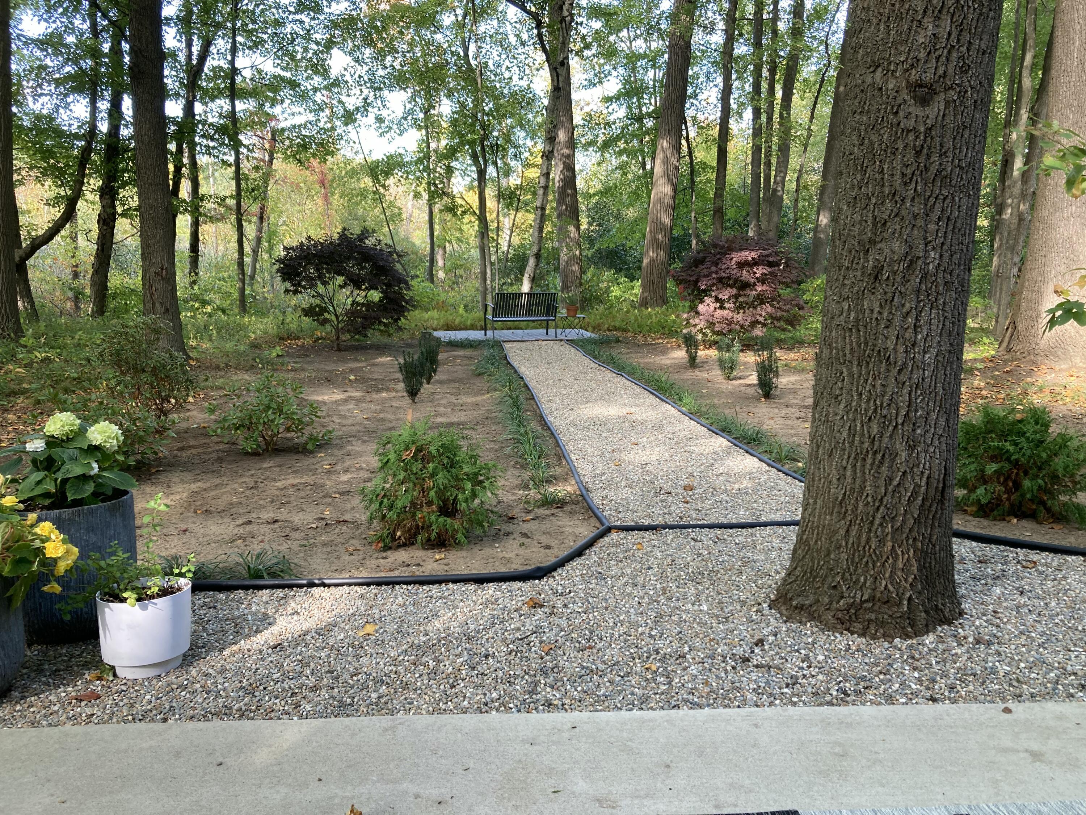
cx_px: 543
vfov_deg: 49.7
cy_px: 408
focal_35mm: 28
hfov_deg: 63.4
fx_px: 878
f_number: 1.8
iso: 50
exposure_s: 1/121
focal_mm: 3.99
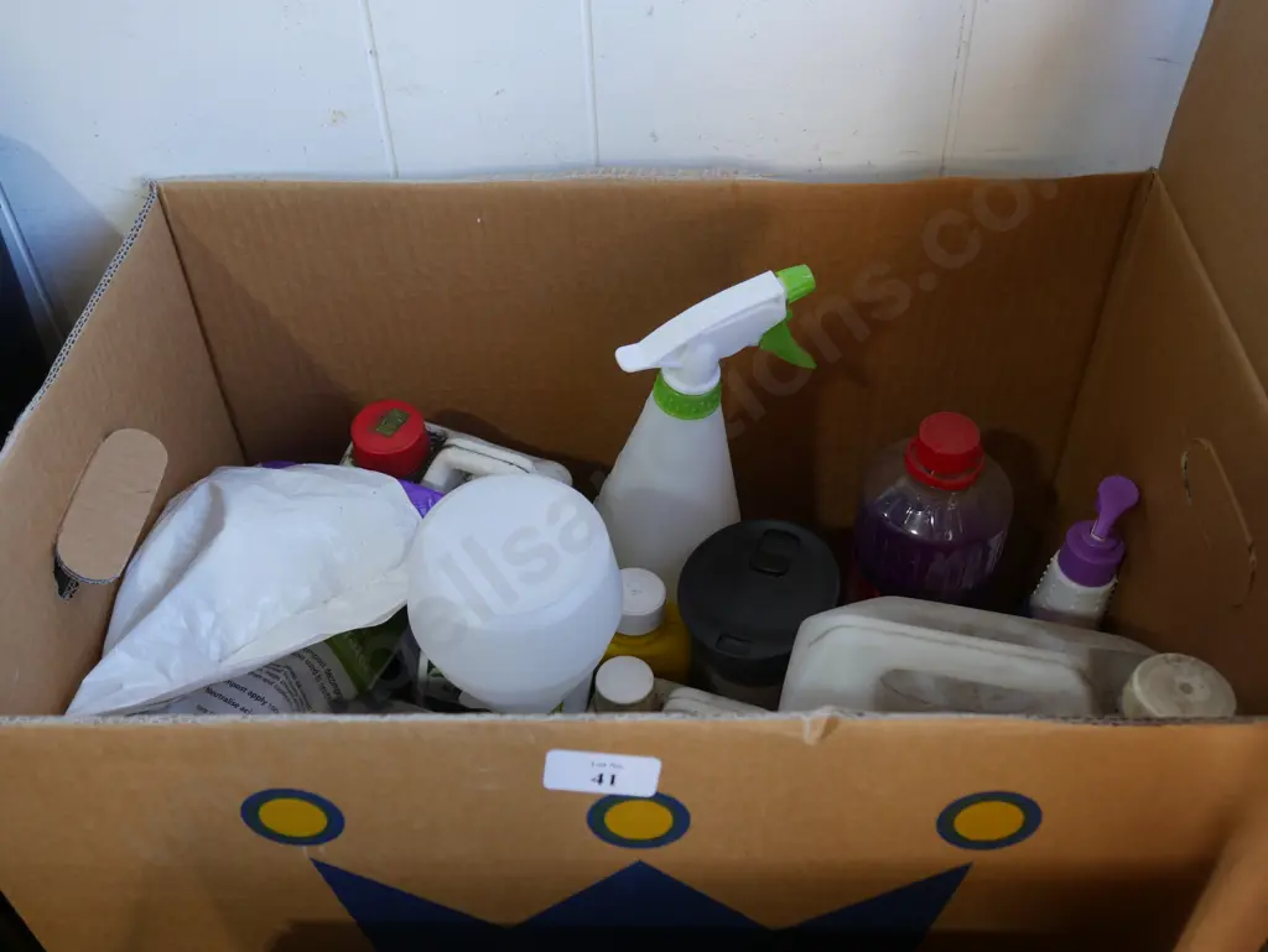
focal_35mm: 36
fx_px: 1319
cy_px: 476
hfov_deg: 51.3
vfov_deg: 39.7
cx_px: 634
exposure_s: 1/80
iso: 200
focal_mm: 18
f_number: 4
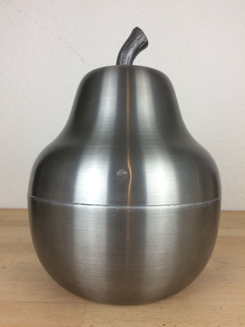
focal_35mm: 29
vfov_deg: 61.7
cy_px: 164
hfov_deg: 48.2
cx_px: 122
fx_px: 274
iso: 32
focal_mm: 4.15
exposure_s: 1/60
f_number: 2.2
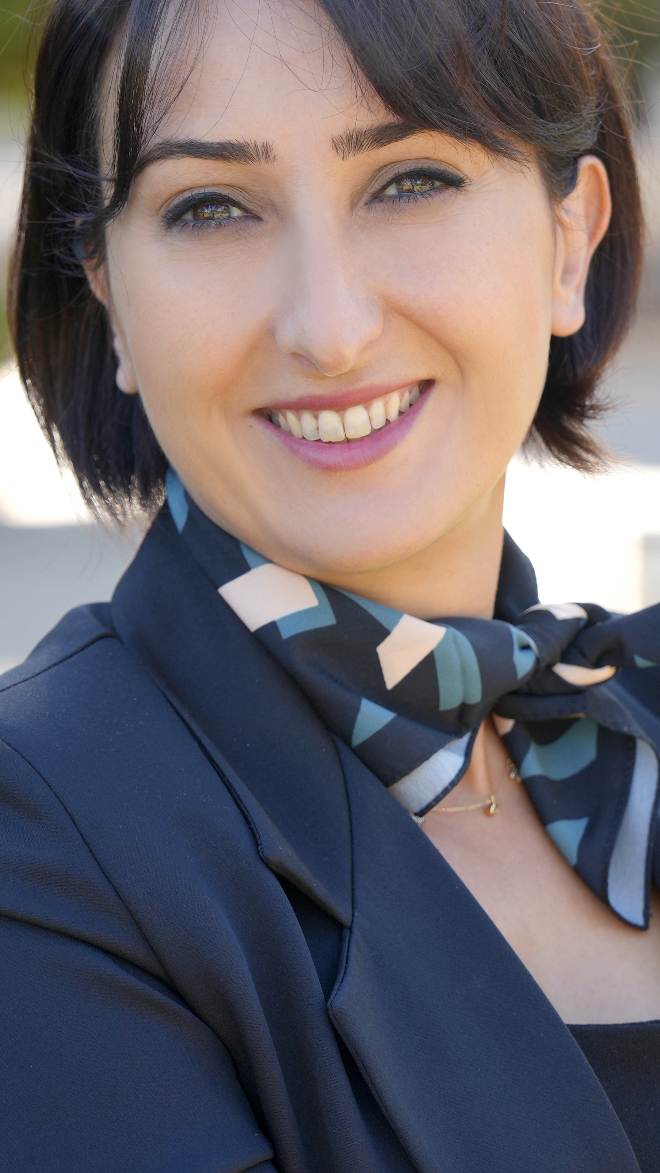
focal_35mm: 160
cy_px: 625
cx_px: 465
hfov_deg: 7.6
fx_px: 4977
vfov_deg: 13.4
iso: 100
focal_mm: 70
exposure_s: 1/125
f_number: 4
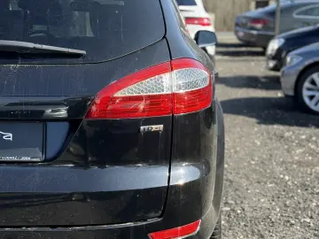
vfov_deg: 30.3
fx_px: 442
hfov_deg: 39.7
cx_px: 160
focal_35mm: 48
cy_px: 120
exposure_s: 1/1575
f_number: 1.78
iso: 100
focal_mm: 6.76
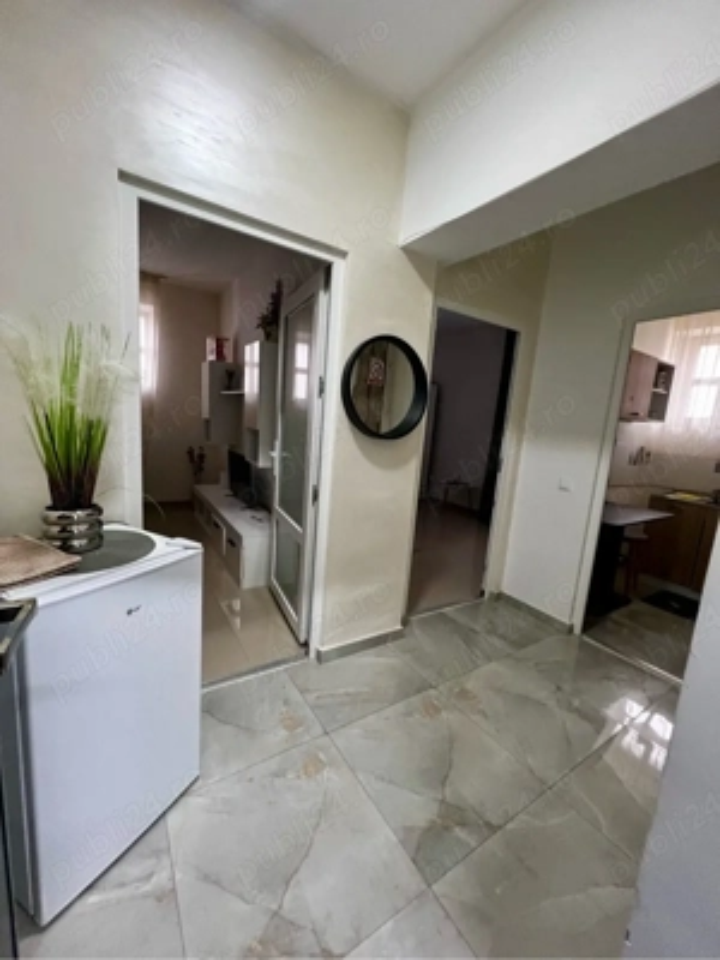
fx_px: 361
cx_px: 360
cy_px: 480
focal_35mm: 13
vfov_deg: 106.2
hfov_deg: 89.9
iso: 320
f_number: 1.8
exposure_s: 1/50
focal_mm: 1.57
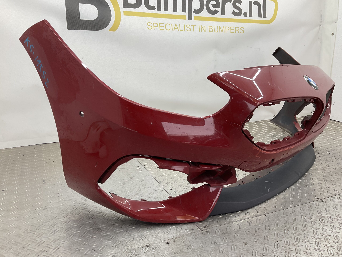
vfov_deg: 48.2
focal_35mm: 29
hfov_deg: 61.7
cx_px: 171
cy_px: 128
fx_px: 287
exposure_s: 1/100
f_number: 1.8
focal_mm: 3
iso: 25
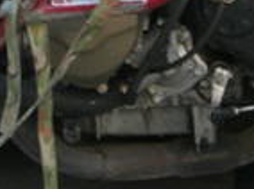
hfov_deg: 4.5
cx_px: 195
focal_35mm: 441
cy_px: -134
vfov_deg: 3.3
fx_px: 3230
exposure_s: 1/55.6
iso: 64
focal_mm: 12.7
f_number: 3.5
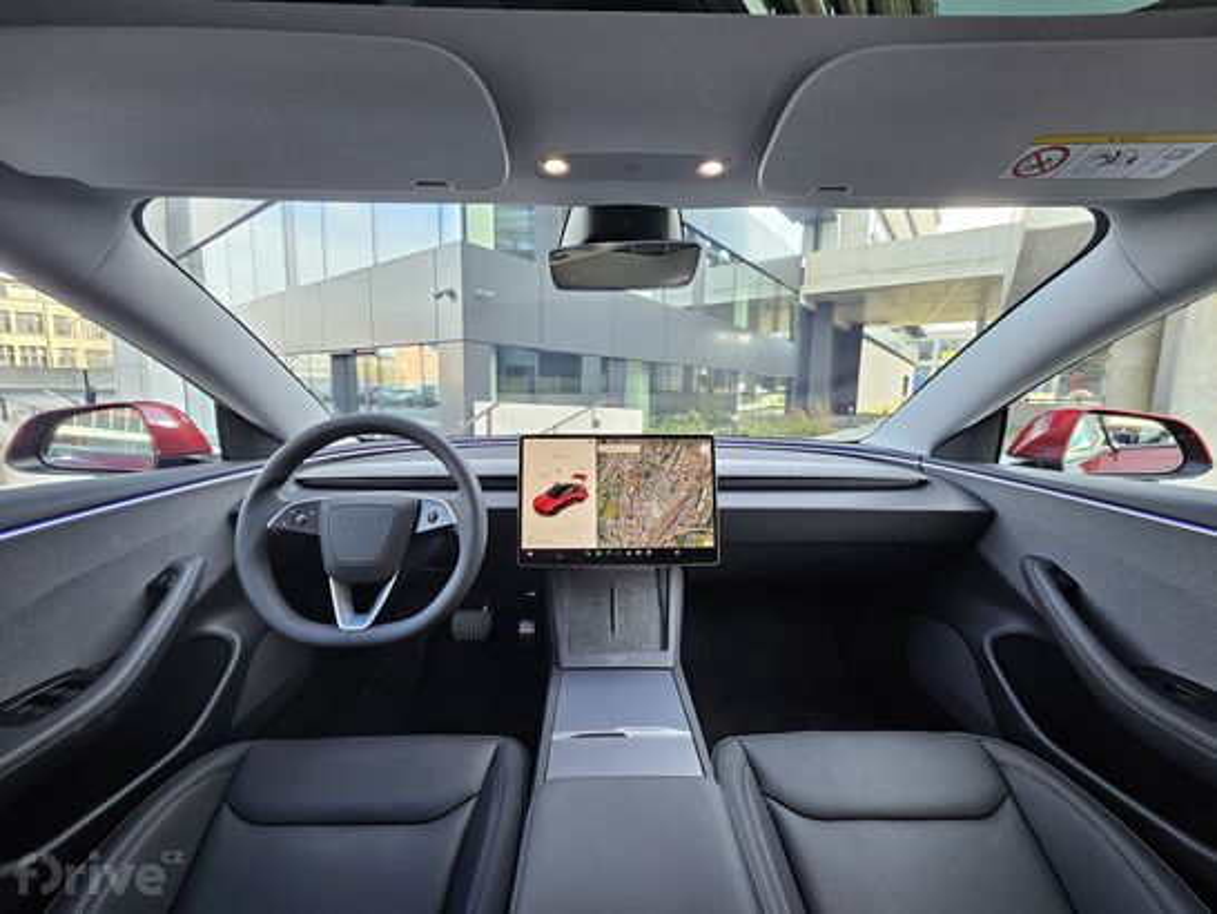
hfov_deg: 106.2
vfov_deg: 90.0
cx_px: 608
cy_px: 457
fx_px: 457
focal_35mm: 13
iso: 80
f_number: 2.2
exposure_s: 1/53
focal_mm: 1.74
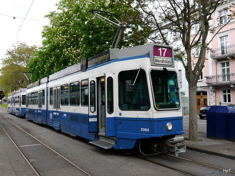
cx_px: 116
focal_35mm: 35
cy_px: 87
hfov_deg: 52.6
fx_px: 238
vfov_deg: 40.7
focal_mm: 17
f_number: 5.6
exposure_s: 1/250
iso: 160
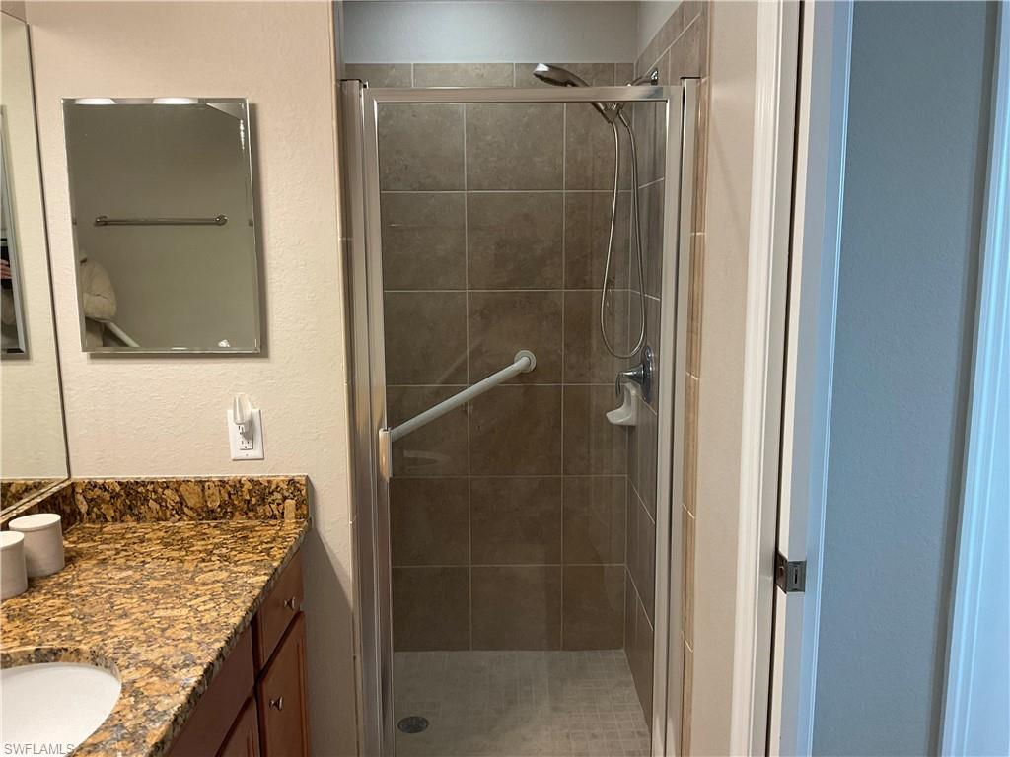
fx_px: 846
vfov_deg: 48.2
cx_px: 505
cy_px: 378
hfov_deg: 61.7
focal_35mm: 29
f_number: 1.8
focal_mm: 3
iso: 100
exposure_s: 1/60
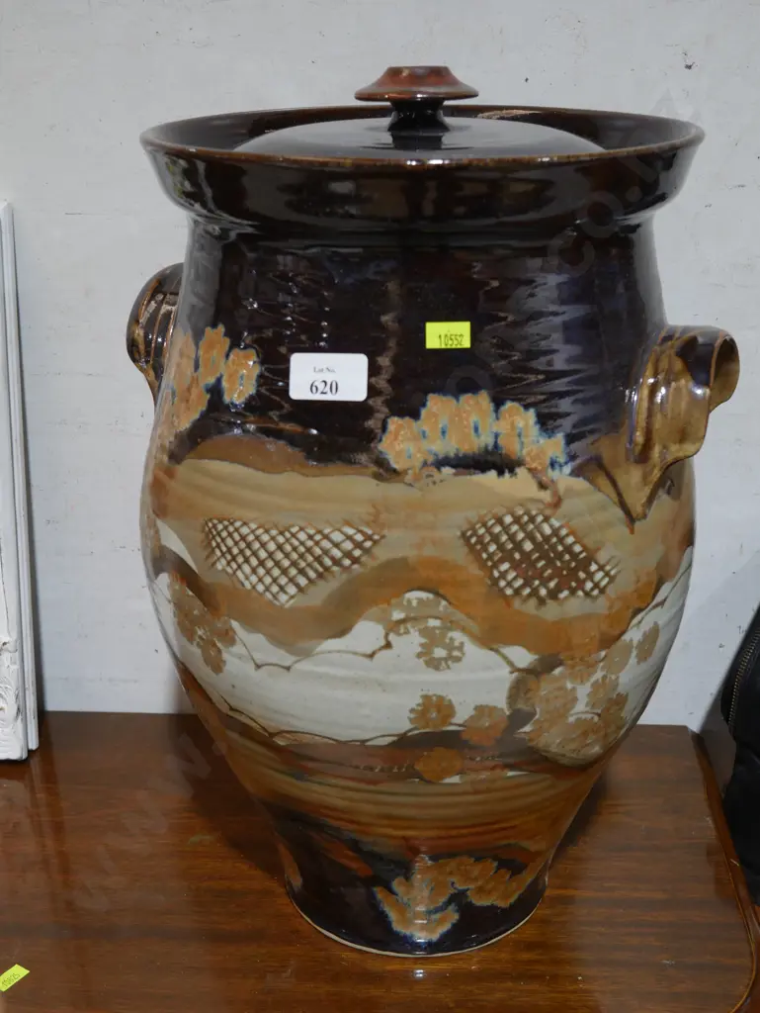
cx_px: 380
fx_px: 1345
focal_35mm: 46
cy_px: 506
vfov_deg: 41.2
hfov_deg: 31.5
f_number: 5.1
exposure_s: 1/60
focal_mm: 23
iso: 500
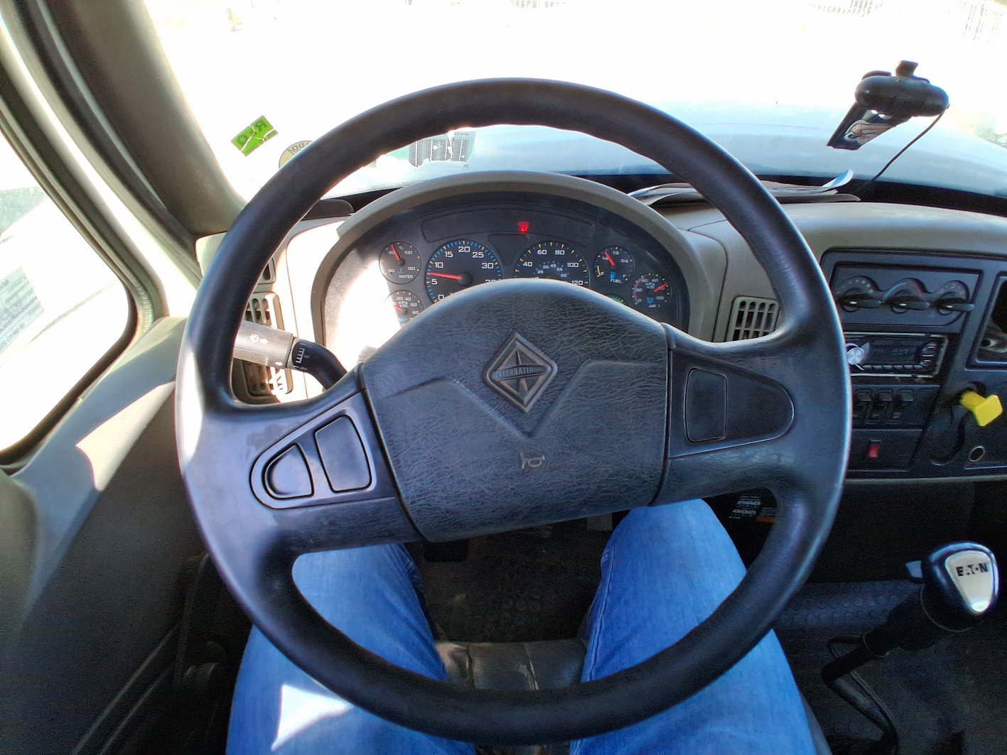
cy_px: 378
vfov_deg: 74.7
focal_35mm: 17
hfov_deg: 91.0
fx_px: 495
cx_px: 504
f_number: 2.2
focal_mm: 1.4
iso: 50
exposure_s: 1/157
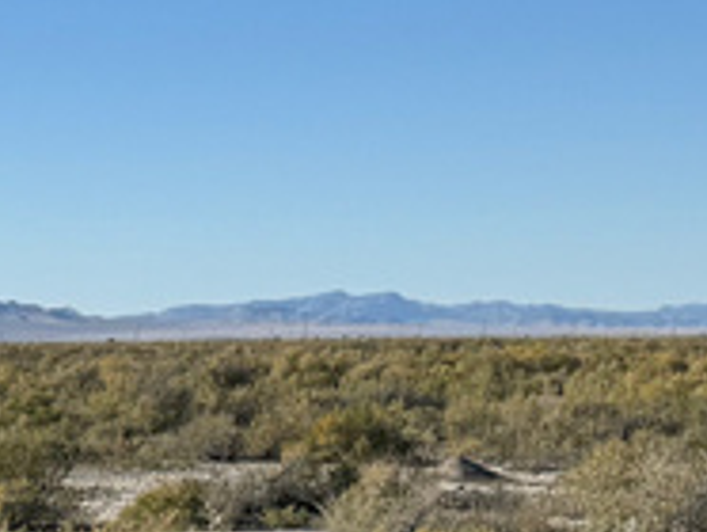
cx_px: -684
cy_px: 870
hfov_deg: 13.0
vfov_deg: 10.7
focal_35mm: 132
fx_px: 2699
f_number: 1.78
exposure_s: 1/5814
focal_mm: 6.76
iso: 80
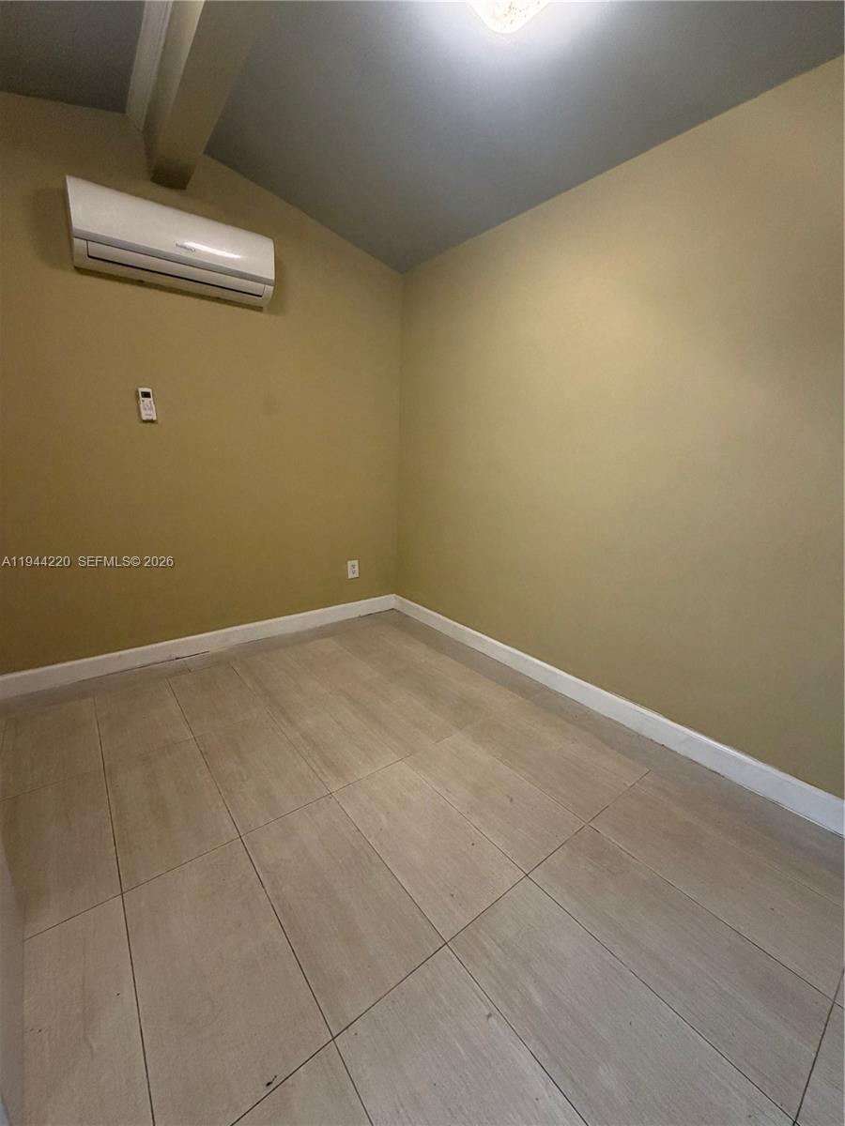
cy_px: 563
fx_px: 456
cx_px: 422
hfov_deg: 85.7
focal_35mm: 14
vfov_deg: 102.1
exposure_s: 1/60
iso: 200
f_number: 2.2
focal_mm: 2.22
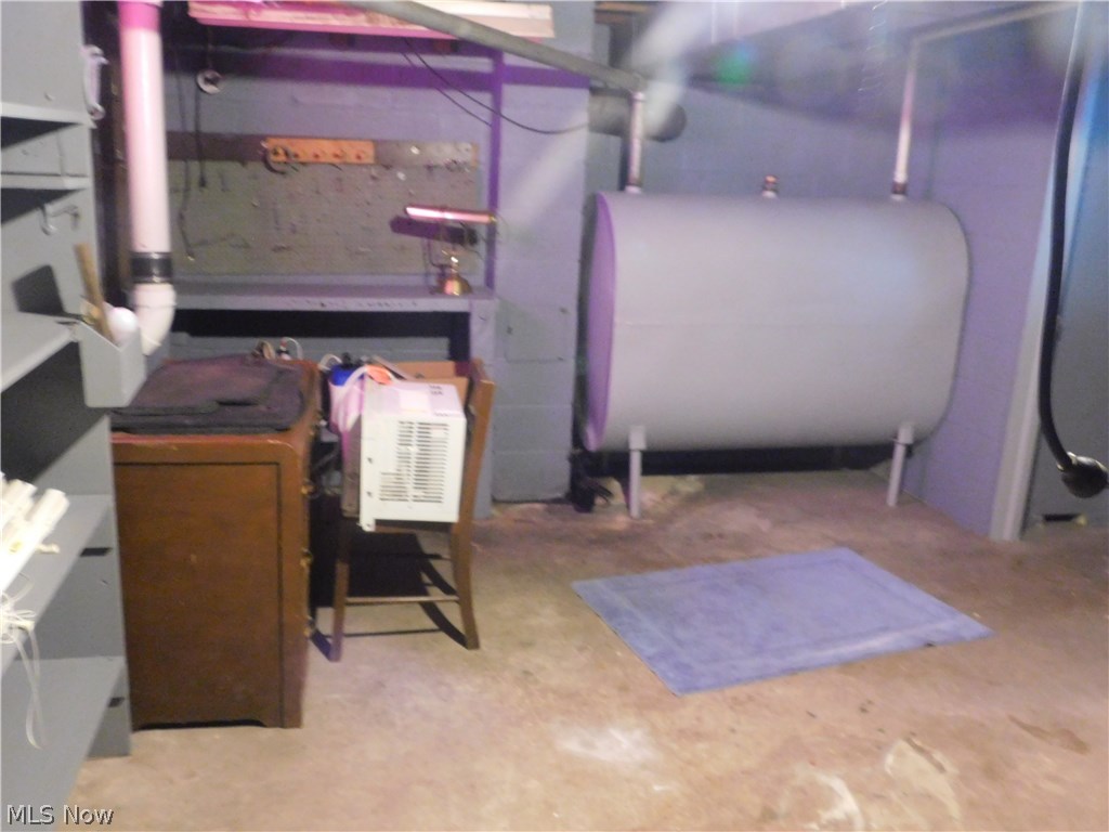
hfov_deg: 60.0
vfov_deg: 46.8
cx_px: 554
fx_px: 961
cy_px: 416
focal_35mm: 30
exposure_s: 1/3
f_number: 3.2
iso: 800
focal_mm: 5.3
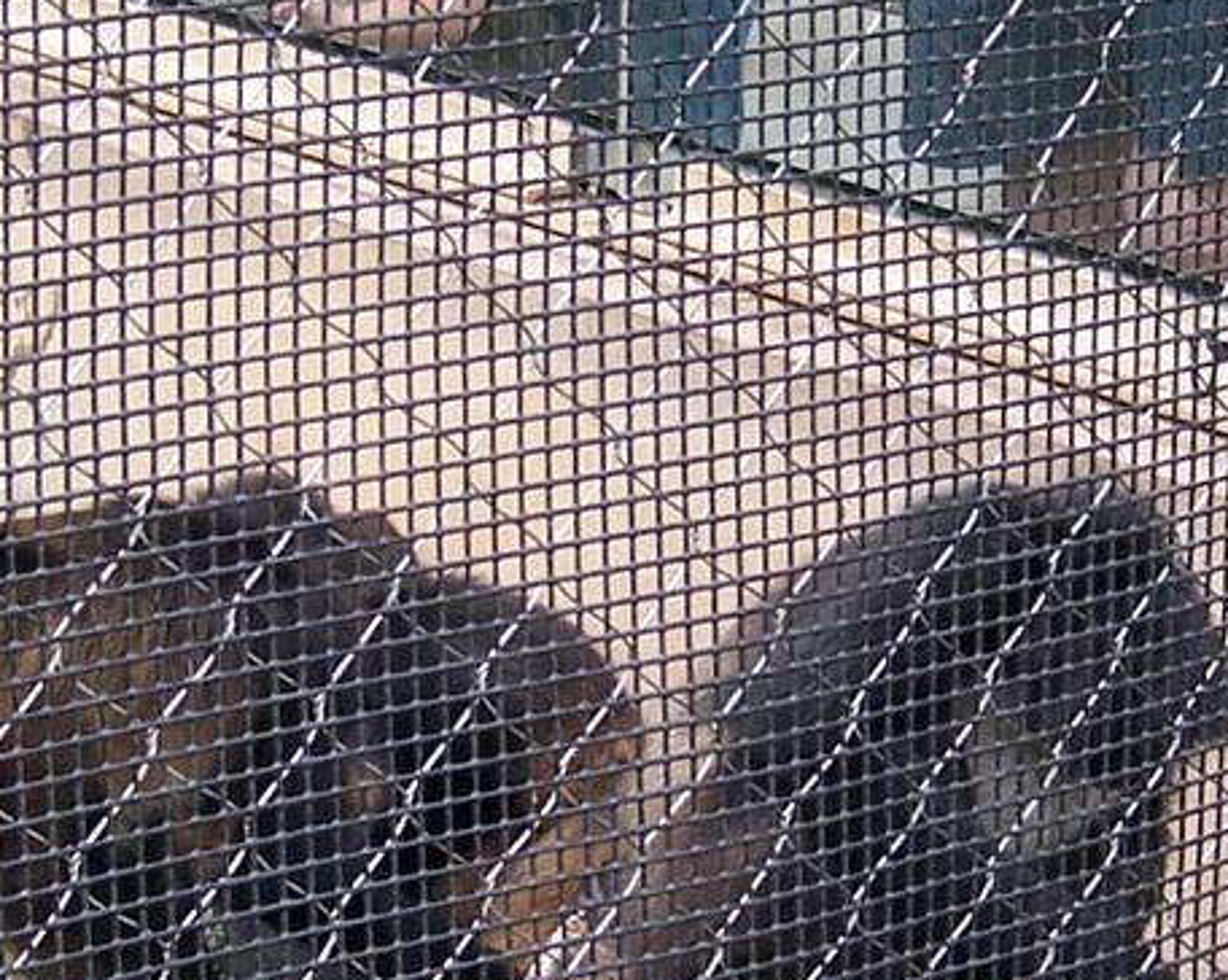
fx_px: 6101
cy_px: 654
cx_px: 471
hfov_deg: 11.5
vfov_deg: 9.2
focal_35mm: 168
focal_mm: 8.2
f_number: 4
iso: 80
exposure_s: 1/125
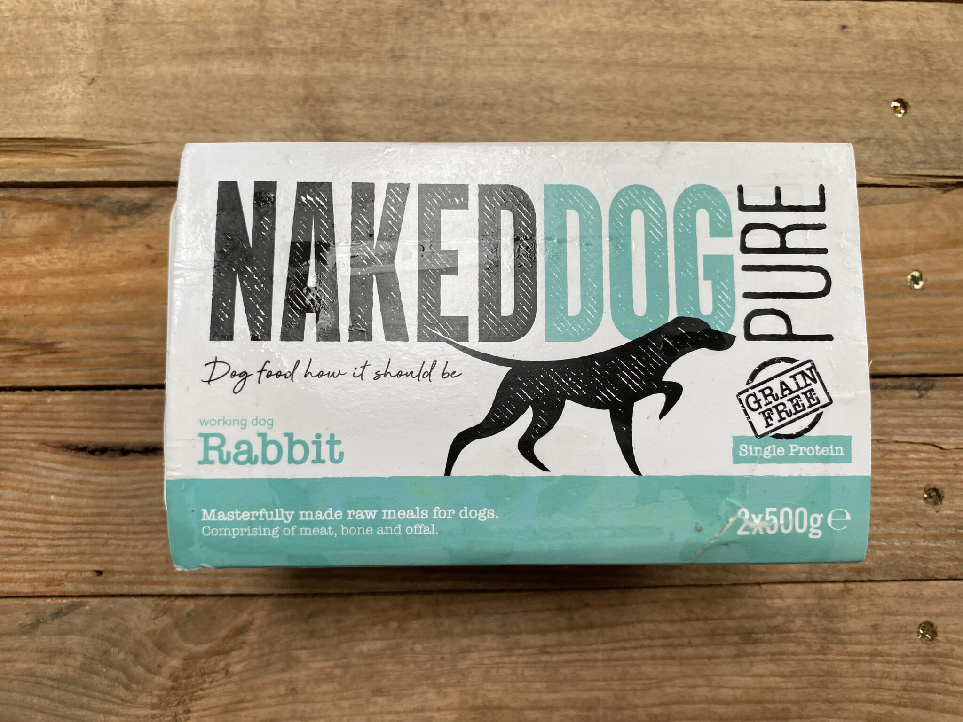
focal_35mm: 26
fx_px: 723
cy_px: 361
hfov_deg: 67.3
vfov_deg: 53.1
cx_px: 482
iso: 80
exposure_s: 1/121
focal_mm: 4.25
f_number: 1.8
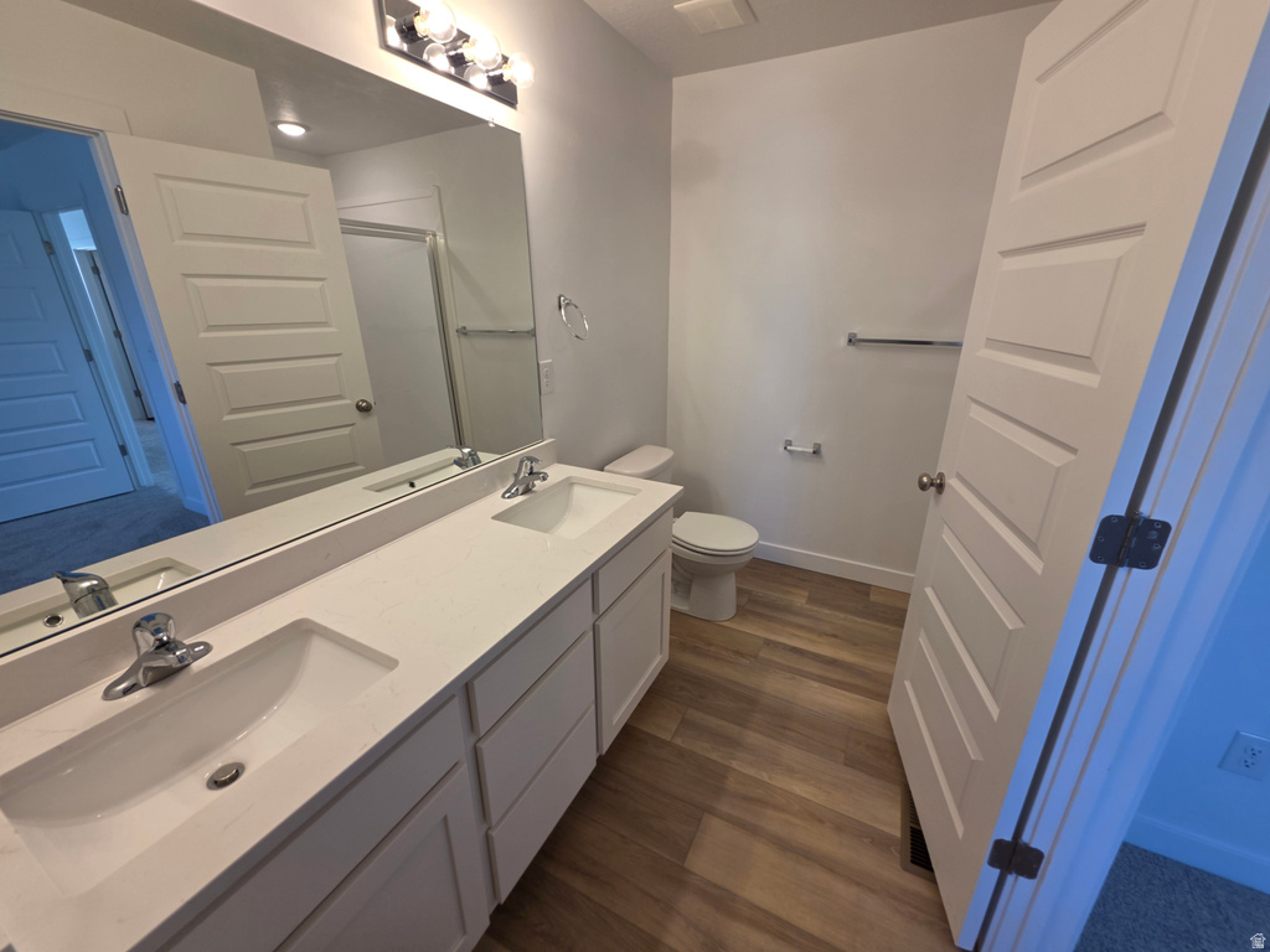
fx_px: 477
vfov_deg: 89.9
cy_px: 476
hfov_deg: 106.2
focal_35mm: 13
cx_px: 635
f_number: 1.9
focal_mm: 2.2
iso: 50
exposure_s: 1/120
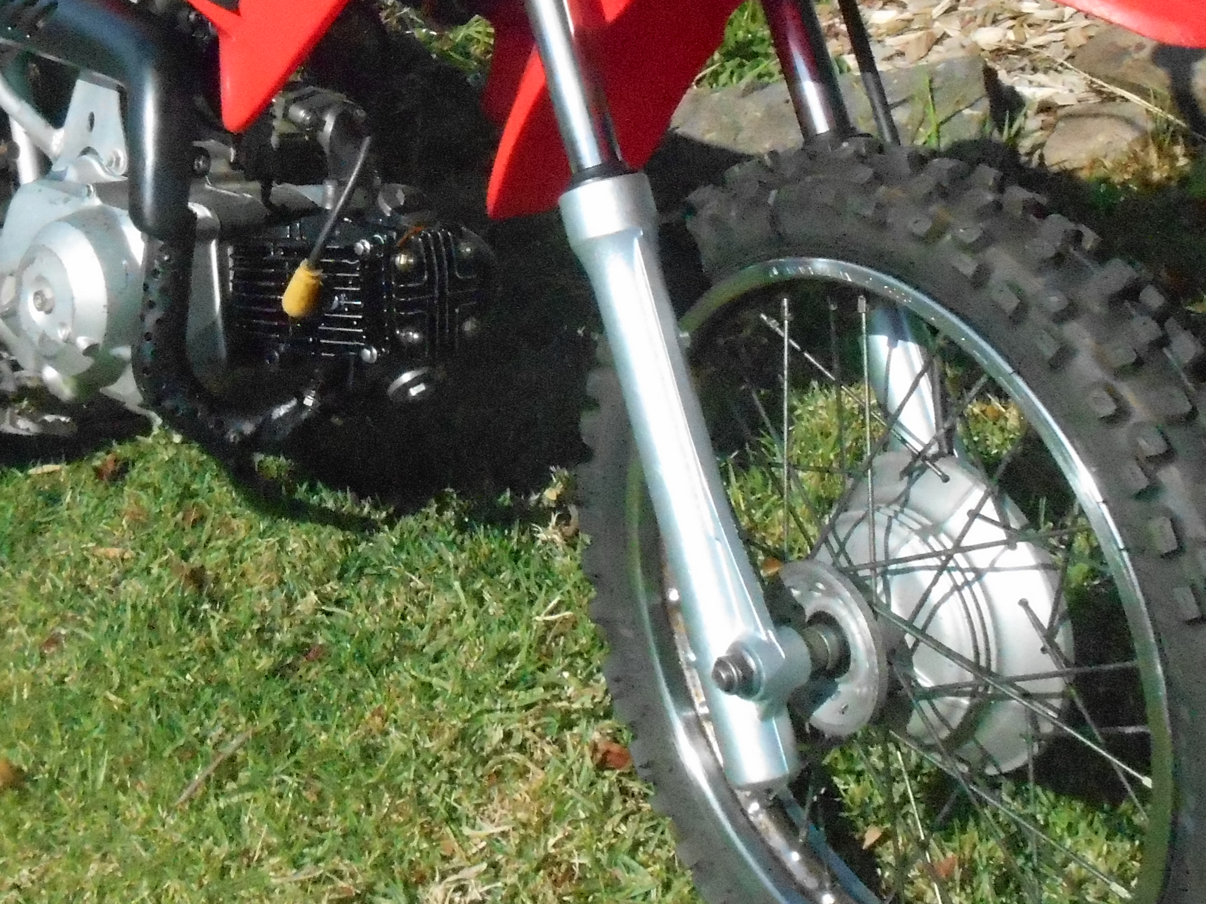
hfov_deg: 34.7
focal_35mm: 54
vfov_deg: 26.5
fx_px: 1881
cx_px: 291
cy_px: 176
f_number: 11
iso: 1600
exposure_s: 1/1600
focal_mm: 4.7
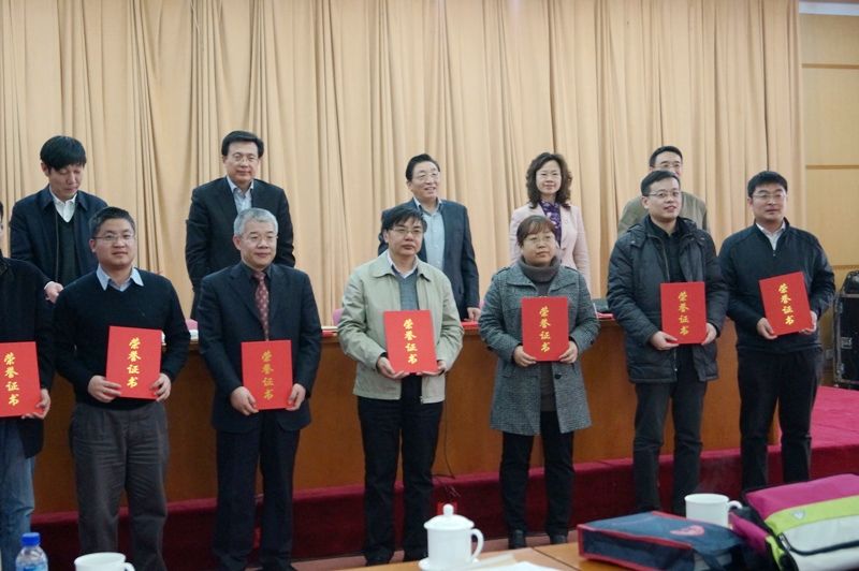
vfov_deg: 25.7
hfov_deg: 37.9
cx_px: 430
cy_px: 286
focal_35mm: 52
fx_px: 1252
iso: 2000
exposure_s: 1/60
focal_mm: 35
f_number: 5
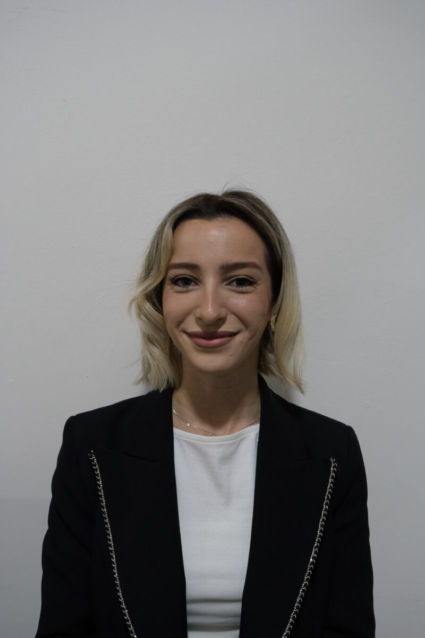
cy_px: 319
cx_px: 212
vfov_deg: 54.4
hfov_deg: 37.9
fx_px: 620
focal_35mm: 35
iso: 1600
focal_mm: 23.5
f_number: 4.5
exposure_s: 1/30
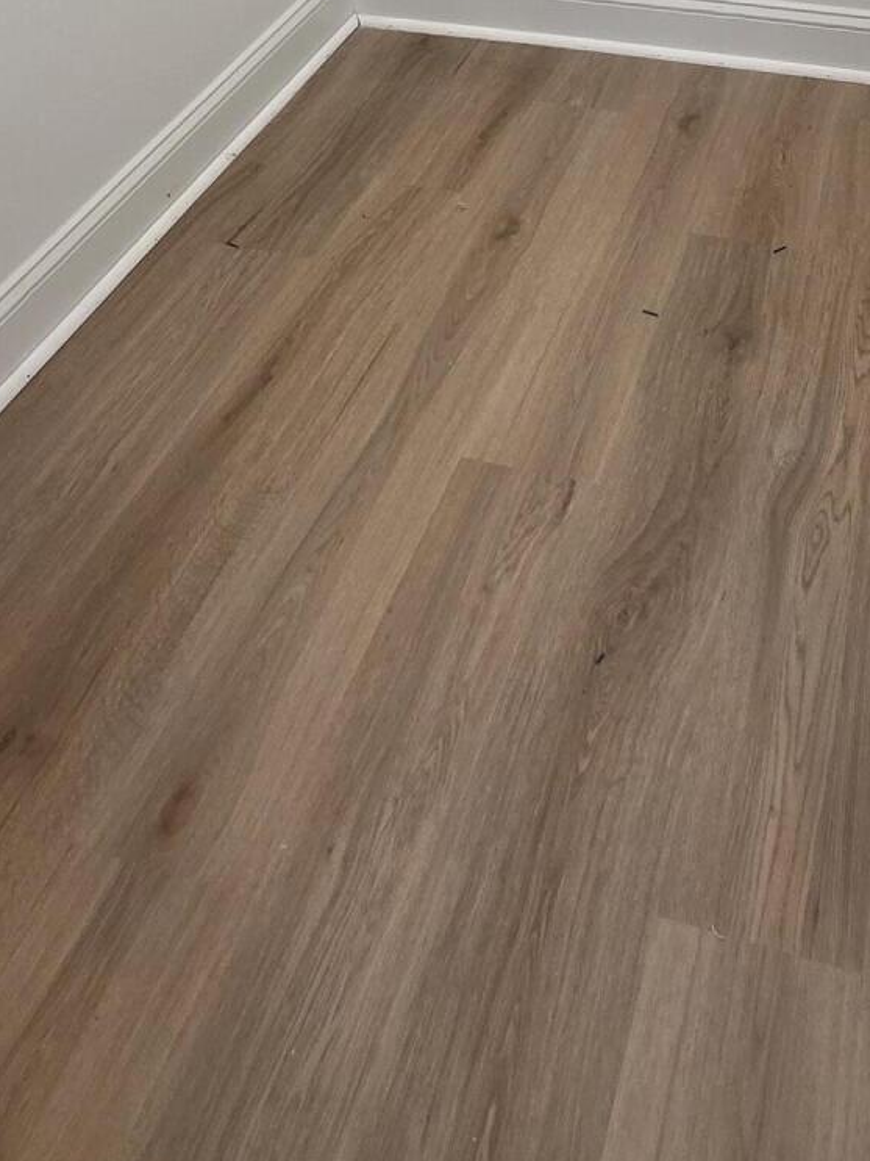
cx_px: 692
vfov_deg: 39.2
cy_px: -213
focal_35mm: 35
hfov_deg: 39.2
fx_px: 1173
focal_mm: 2.2
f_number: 1.9
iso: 250
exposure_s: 1/120
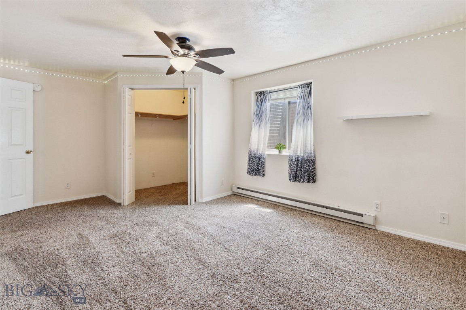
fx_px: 207
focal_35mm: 16
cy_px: 155
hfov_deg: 96.7
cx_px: 233
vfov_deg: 73.7
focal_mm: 16
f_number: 7.1
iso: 320
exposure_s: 1/15
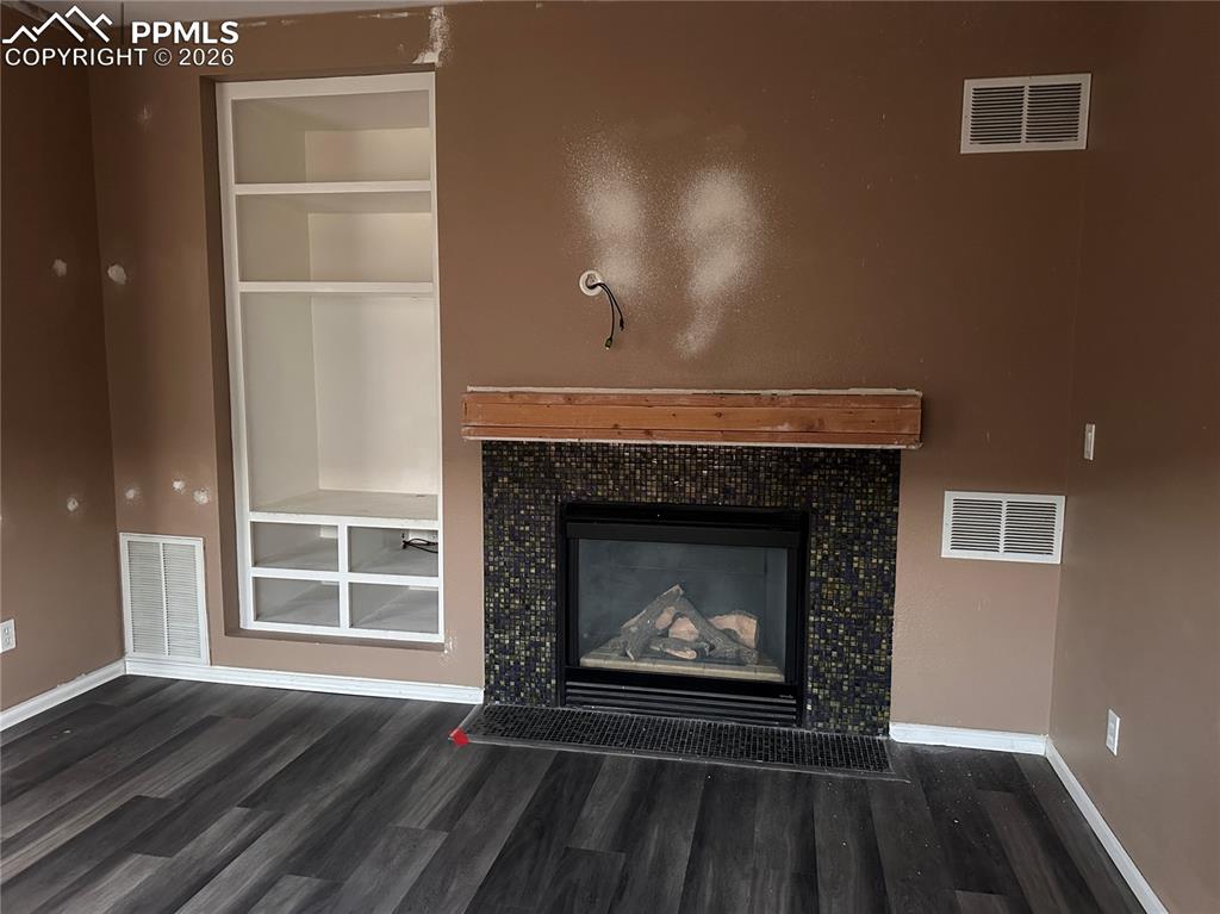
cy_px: 457
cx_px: 610
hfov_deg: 71.6
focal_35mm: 24
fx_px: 845
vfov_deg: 56.8
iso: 1000
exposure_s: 1/33
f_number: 1.78
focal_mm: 6.86
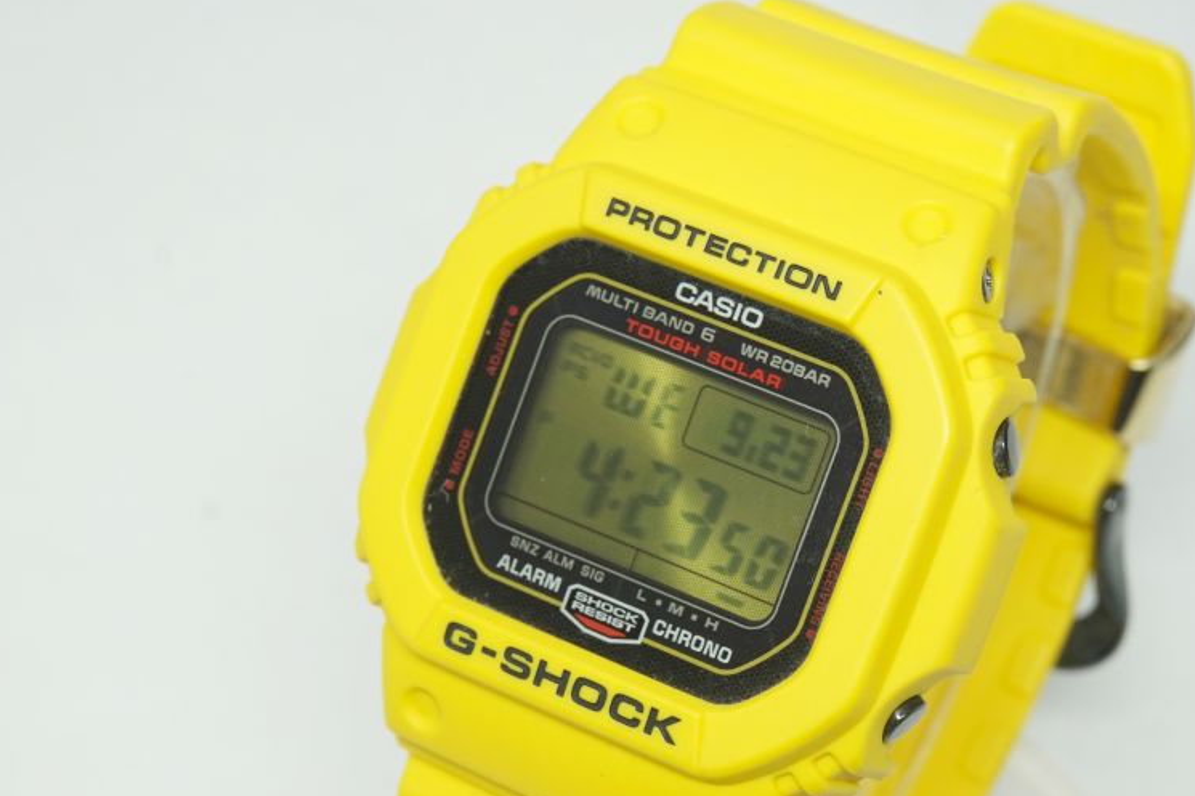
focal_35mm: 89
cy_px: 515
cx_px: 754
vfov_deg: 15.4
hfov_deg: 22.9
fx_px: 2942
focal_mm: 43
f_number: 13
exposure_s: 1/8
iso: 250
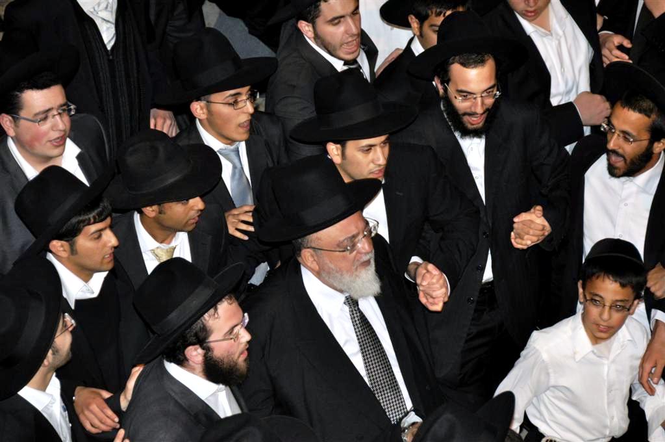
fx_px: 3321
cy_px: 221
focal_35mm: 180
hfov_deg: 11.4
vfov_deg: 7.6
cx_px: 332
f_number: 5.3
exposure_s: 1/60
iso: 800
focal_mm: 120
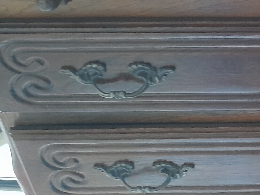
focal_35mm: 79
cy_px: -31
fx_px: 593
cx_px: 361
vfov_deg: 17.8
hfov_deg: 21.6
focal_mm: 4.6
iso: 640
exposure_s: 1/10
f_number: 2
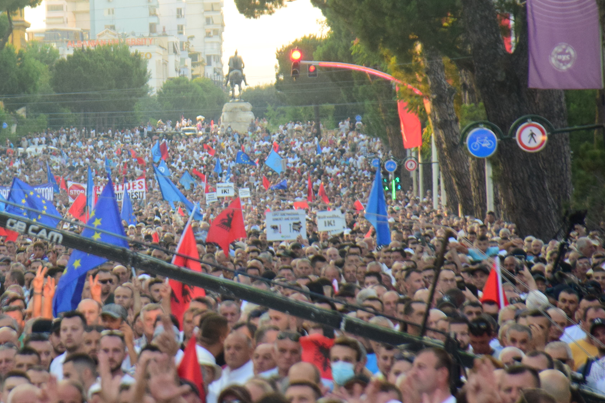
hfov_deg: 5.5
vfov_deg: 3.7
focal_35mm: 372
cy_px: 111
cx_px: 136
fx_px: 6251
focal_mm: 140
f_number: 5.6
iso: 1250
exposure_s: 1/250
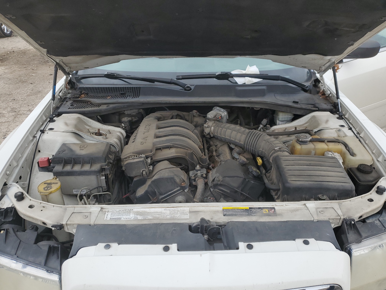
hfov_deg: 67.3
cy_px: 145
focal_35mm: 26
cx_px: 193
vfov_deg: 53.1
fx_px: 290
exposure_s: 1/435
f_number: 1.5
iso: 50
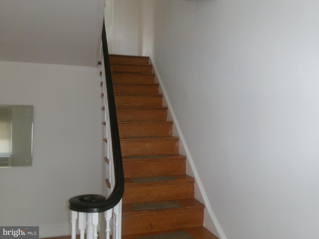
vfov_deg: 49.7
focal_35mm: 28
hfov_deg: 63.4
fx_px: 258
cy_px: 120
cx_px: 160
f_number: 3.9
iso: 320
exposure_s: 1/34
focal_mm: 5.1
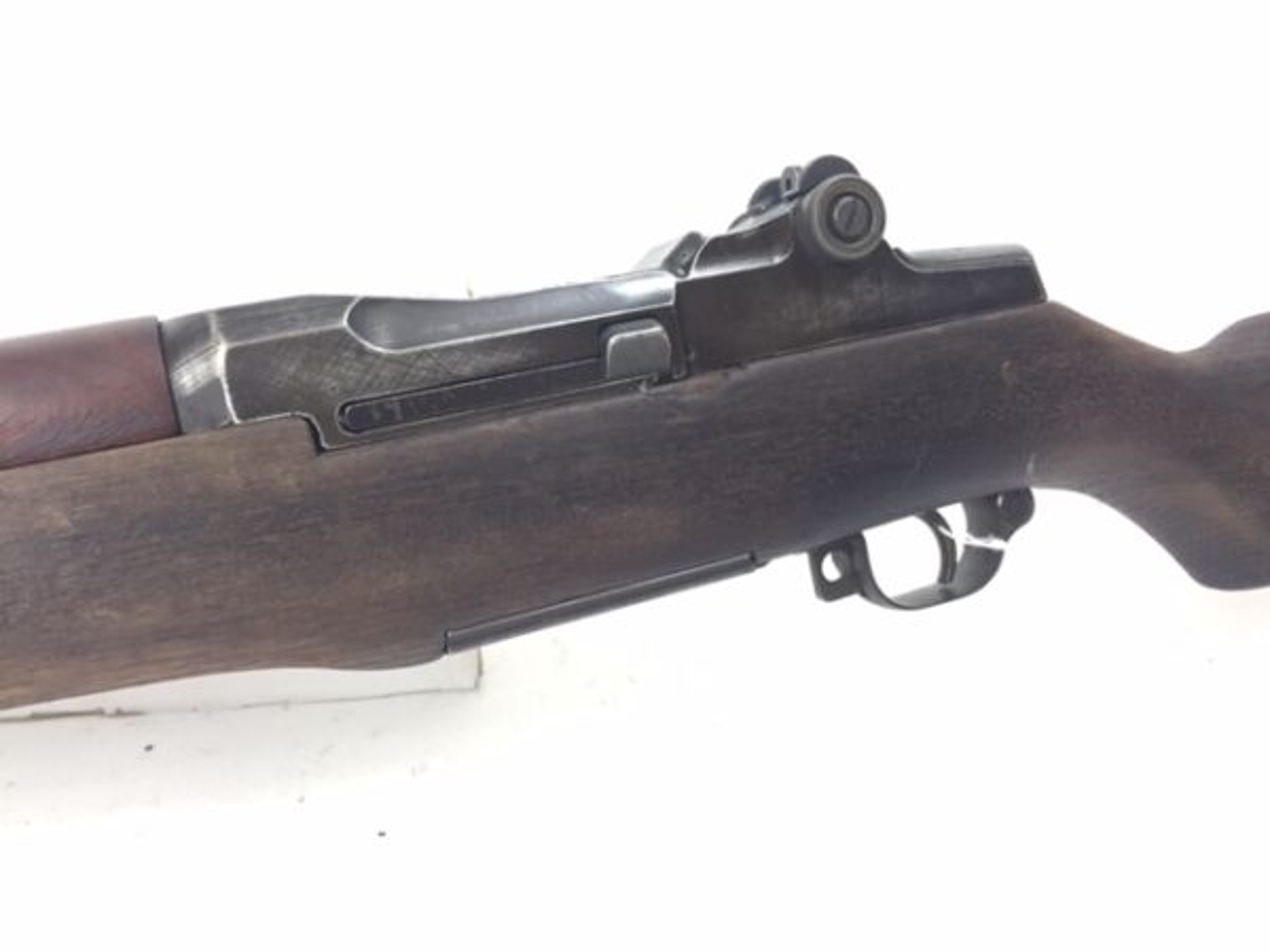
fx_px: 1064
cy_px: 476
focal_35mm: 29
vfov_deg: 48.2
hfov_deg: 61.7
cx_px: 635
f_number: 2.2
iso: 50
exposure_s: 1/30
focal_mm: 4.15
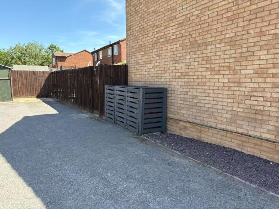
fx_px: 210
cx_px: 140
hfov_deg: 67.3
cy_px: 104
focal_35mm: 26
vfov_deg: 53.0
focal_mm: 5.96
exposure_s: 1/782
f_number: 1.6
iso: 64
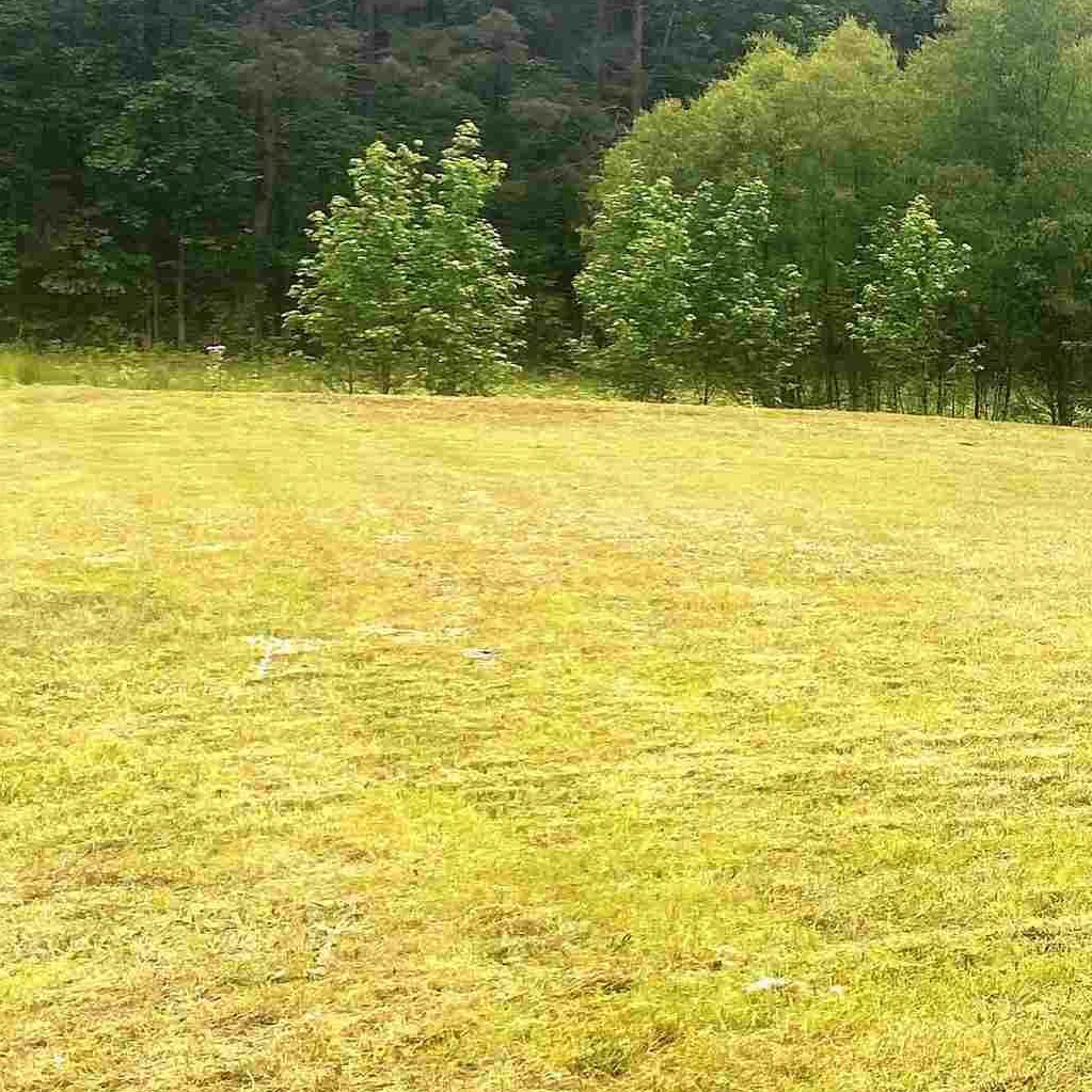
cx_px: 1570
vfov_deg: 25.0
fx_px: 2463
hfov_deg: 21.5
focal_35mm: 69
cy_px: 645
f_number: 1.8
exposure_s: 1/1484
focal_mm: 4.25
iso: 32
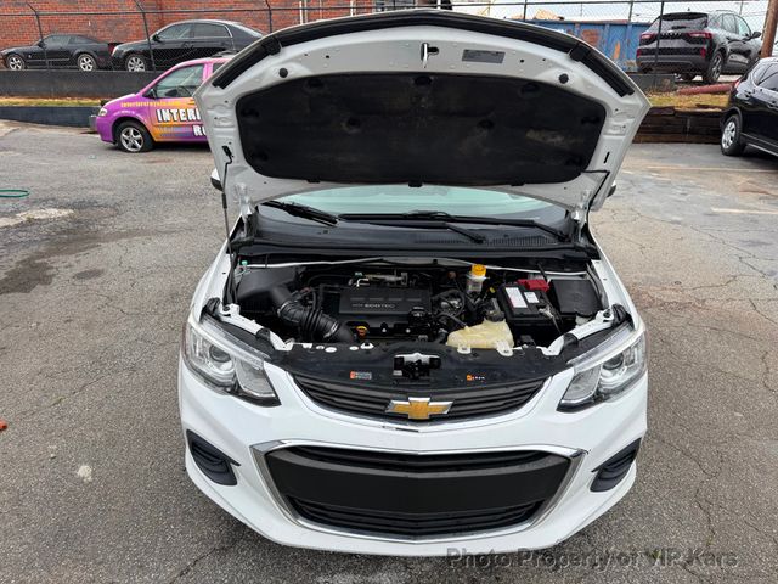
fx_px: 539
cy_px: 292
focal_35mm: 24
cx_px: 389
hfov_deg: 71.6
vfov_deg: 56.8
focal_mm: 6.76
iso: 80
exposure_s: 1/1553
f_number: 1.78
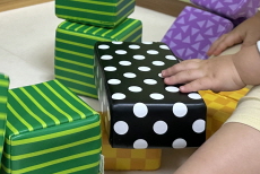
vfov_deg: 16.7
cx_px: 52
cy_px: -40
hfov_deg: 25.5
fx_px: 564
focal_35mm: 78
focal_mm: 6.86
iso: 160
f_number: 1.78
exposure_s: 1/120
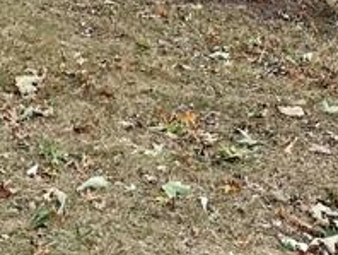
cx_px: 166
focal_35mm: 124
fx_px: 1212
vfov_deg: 10.8
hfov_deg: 15.9
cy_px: -284
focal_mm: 6.76
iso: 250
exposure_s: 1/60
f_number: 1.78
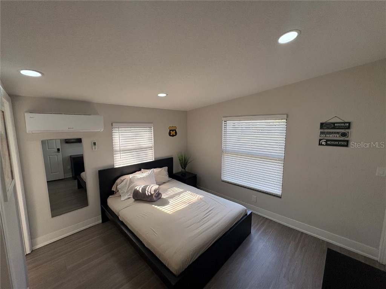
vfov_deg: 85.7
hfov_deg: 102.1
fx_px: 156
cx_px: 193
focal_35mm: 14
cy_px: 144
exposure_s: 1/128
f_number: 2.2
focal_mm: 2.22
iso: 80
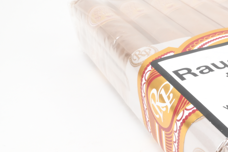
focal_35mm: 58
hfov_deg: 30.5
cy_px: 97
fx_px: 367
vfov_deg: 23.3
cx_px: 256
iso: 640
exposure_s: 1/15
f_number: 22
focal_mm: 16
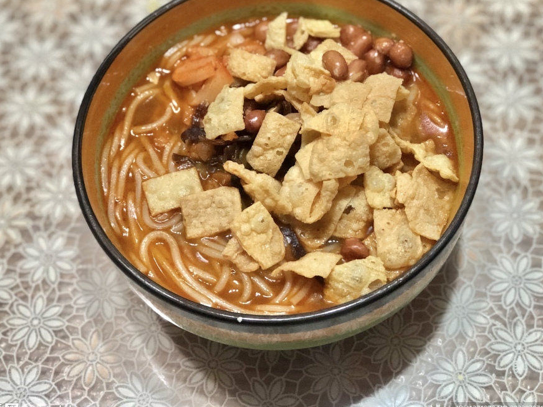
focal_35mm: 67
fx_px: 1051
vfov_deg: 21.9
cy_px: 181
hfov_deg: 29.0
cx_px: 279
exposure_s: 1/30
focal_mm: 6.6
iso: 500
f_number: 2.8
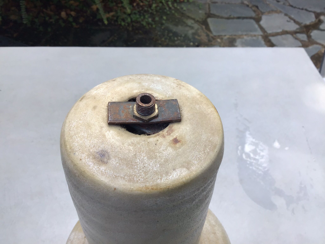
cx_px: 162
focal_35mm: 31
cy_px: 122
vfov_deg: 45.4
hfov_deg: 58.4
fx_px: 291
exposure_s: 1/273
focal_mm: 3.3
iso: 25
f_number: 2.4
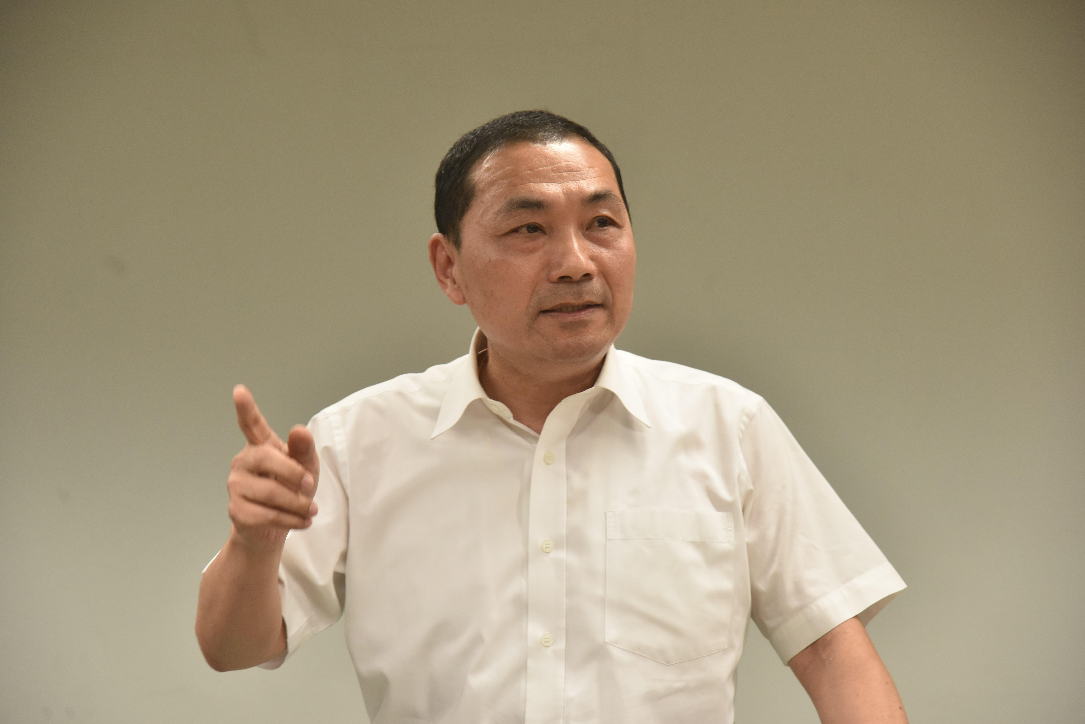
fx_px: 3618
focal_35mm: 120
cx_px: 542
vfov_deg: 11.4
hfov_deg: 17.1
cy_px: 362
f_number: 5.6
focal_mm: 120
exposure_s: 1/100
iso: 2000
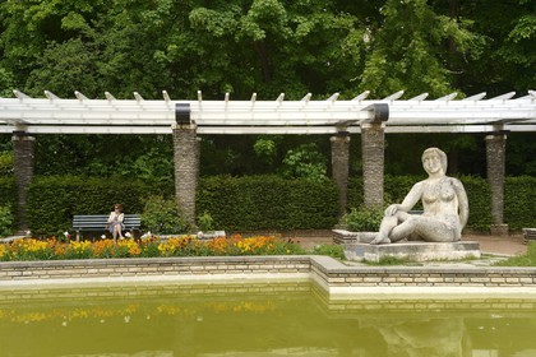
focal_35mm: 48
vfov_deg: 28.1
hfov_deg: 41.1
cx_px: 268
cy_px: 178
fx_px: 715
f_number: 10
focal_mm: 48
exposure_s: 1/320
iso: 200
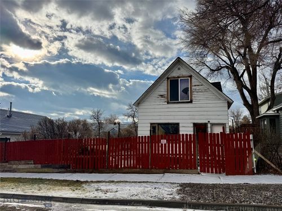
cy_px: 106
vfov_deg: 56.8
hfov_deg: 71.6
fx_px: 196
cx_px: 141
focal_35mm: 24
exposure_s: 1/10417
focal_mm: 6.76
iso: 80
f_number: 1.78
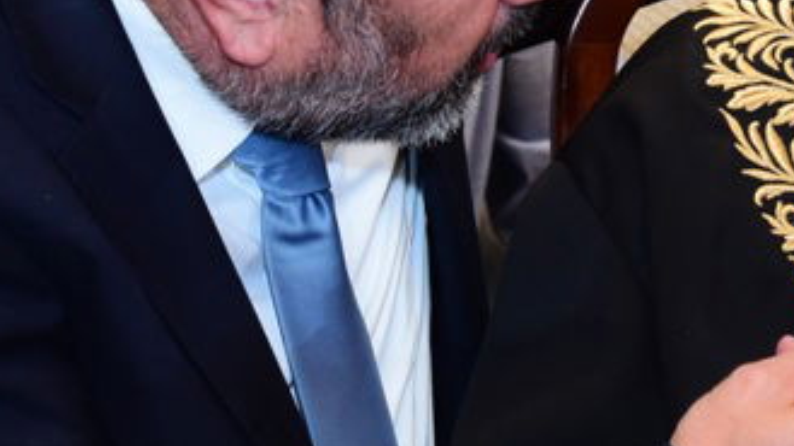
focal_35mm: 189
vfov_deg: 6.4
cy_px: 201
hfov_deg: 11.3
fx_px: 3979
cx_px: 671
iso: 2000
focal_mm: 58
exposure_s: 1/100
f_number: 5.6
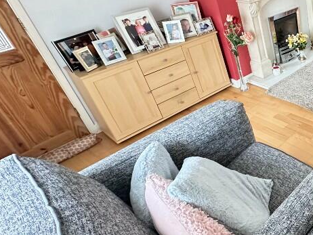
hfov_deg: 44.6
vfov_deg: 44.9
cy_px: 81
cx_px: 343
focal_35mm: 31
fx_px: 280
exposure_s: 1/70
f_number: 2.2
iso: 320
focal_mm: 2.22
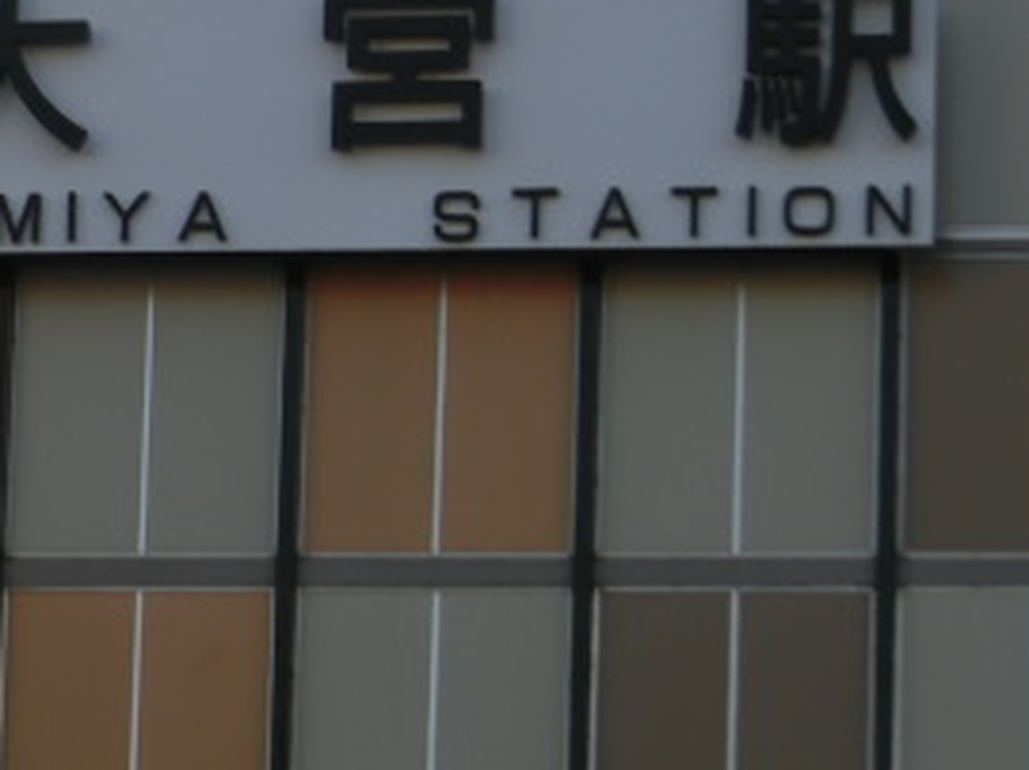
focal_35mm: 294
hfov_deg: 6.7
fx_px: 8732
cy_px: 99
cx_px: 111
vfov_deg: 5.0
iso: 80
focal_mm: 22.1
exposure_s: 1/200
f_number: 5.7
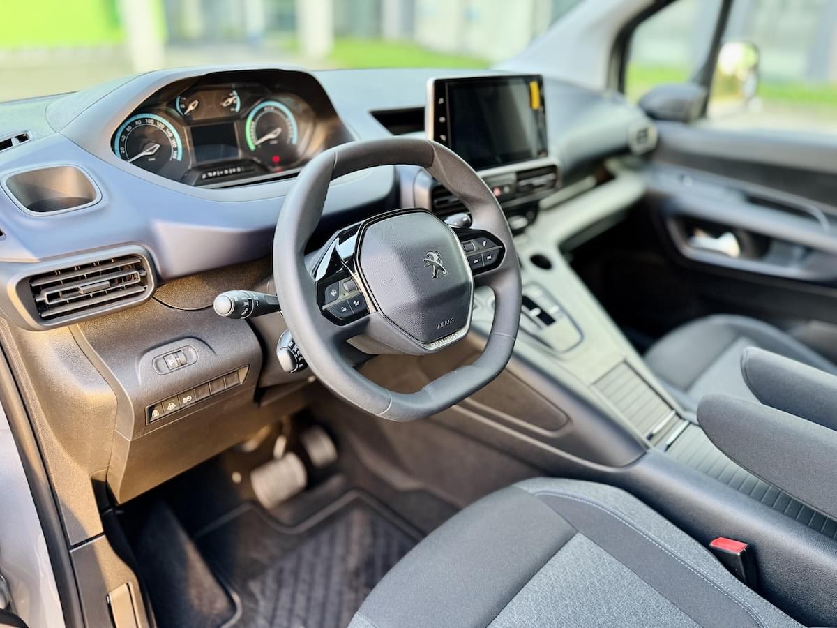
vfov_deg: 56.8
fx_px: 580
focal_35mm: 24
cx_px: 418
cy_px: 314
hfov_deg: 71.6
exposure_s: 1/60
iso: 250
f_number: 1.78
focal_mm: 6.76
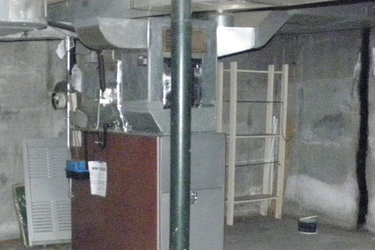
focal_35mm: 65
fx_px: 677
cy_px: 205
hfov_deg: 30.3
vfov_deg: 20.7
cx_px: 83
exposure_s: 1/30
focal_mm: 5
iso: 1600
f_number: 3.5
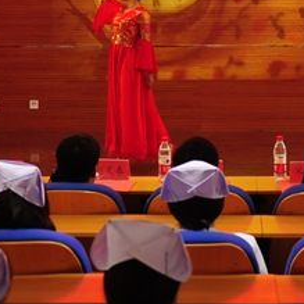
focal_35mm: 95
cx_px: 210
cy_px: 53
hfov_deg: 18.2
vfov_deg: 18.1
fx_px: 944
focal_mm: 24
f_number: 2.8
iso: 800
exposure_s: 1/80
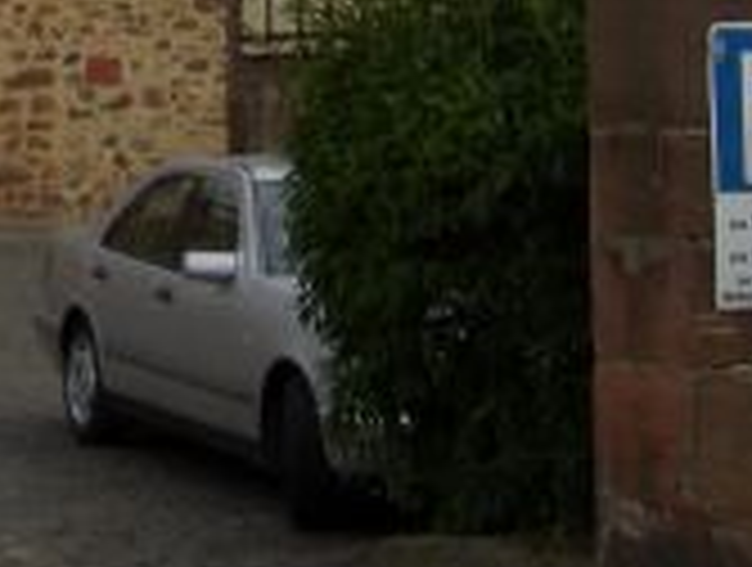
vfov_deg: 9.3
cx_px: 140
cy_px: -675
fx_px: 3200
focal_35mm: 147
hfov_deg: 13.3
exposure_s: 1/250
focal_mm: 6.8
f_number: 4.6
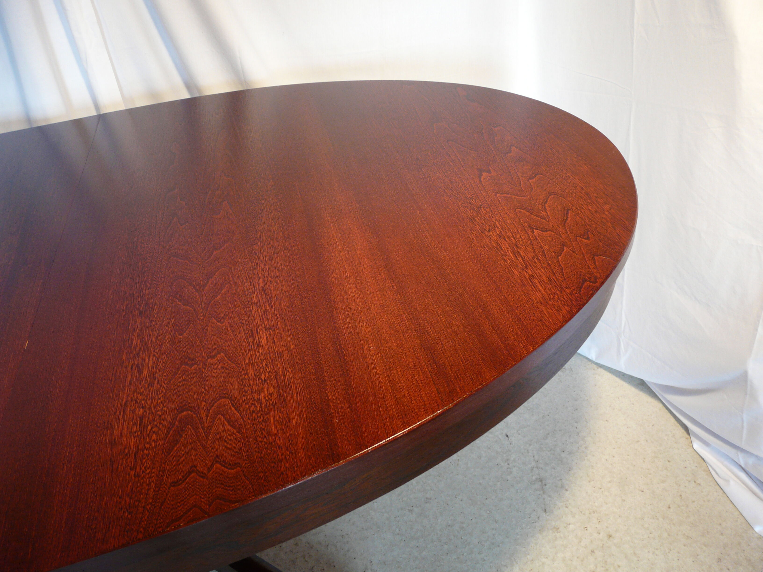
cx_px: 382
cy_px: 286
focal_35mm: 28
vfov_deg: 49.7
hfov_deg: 63.4
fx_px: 617
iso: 125
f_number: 2.8
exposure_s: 1/30
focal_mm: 4.6
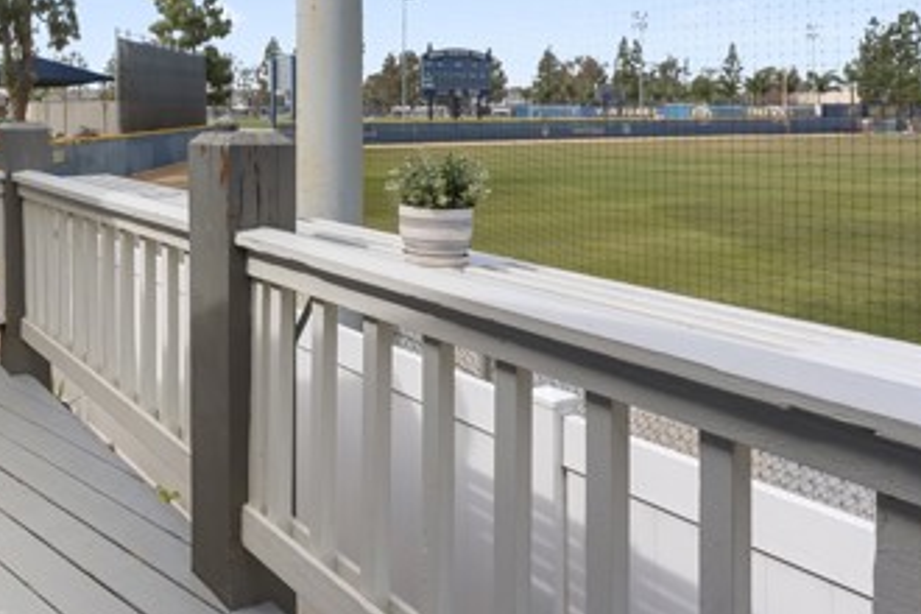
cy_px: 116
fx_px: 793
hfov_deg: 53.7
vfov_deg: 40.4
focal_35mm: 31
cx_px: 114
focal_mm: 16
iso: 640
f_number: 9
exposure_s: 1/200
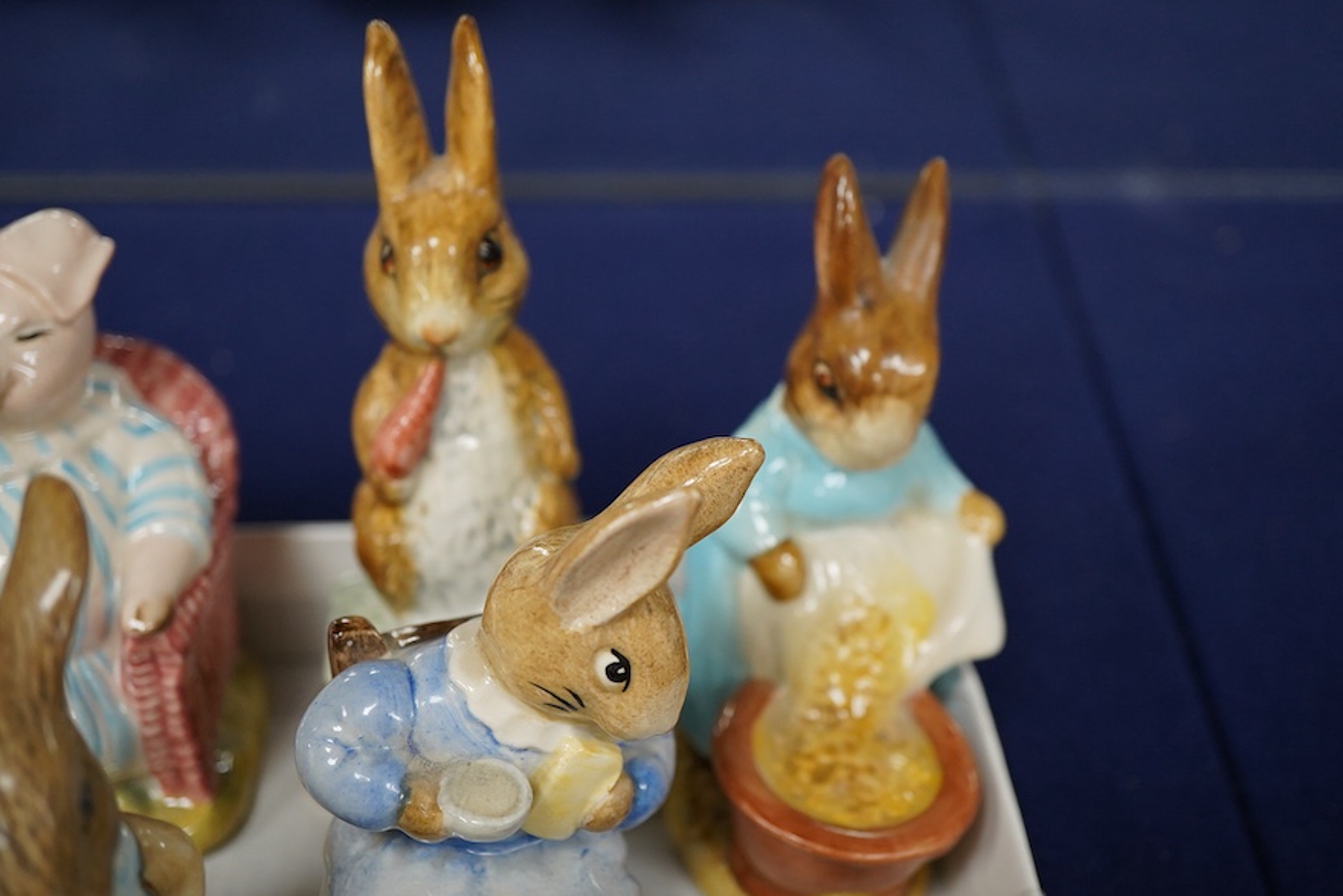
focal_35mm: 46
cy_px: 441
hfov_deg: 42.7
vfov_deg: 29.3
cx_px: 682
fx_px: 1716
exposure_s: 1/125
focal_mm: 30
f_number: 6.3
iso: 1250
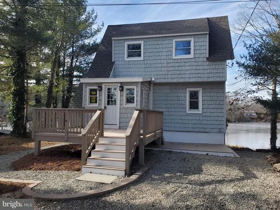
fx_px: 210
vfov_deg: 53.1
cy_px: 105
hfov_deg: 67.3
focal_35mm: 26
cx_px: 140
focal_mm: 4.3
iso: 50
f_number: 2.4
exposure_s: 1/667
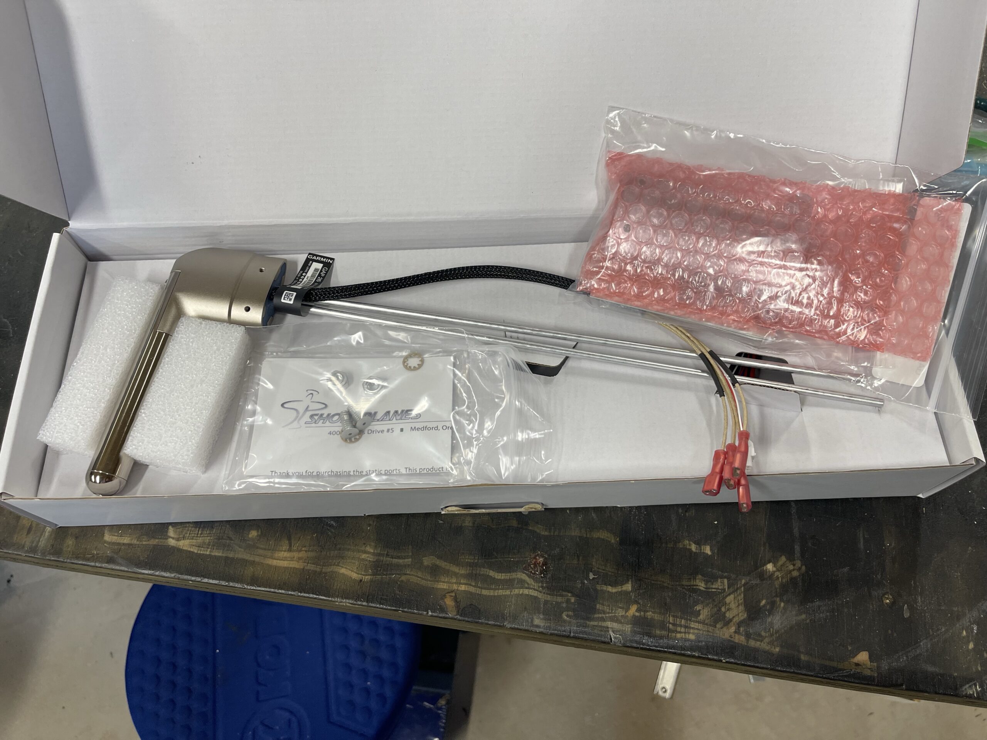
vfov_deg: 53.1
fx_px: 741
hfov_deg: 67.3
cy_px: 370
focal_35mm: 26
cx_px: 494
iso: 100
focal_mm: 5.1
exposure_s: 1/120
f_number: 1.6
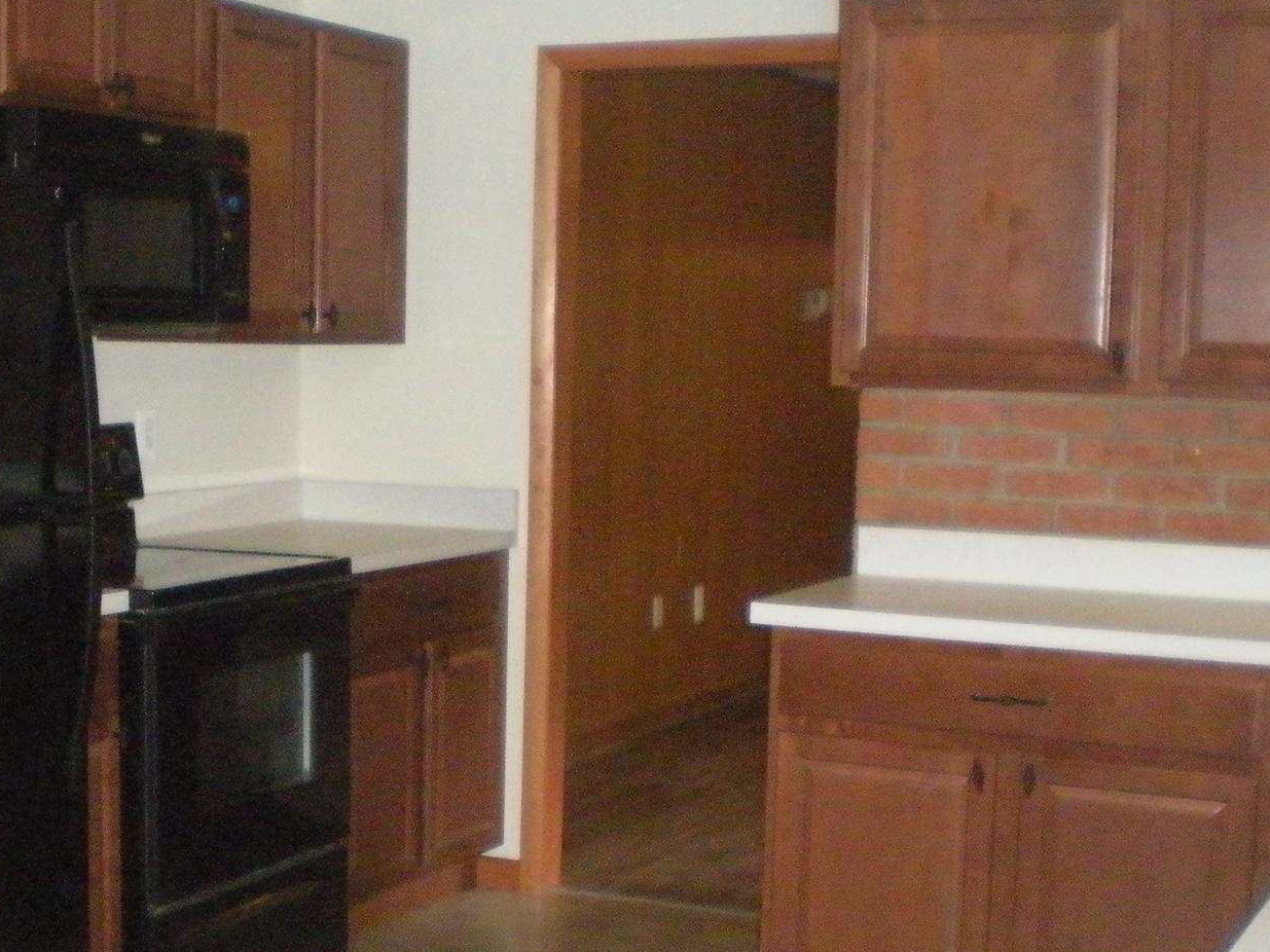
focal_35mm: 63
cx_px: 407
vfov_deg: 23.2
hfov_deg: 30.5
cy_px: 564
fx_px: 2311
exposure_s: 1/60
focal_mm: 6.3
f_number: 3.1
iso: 800
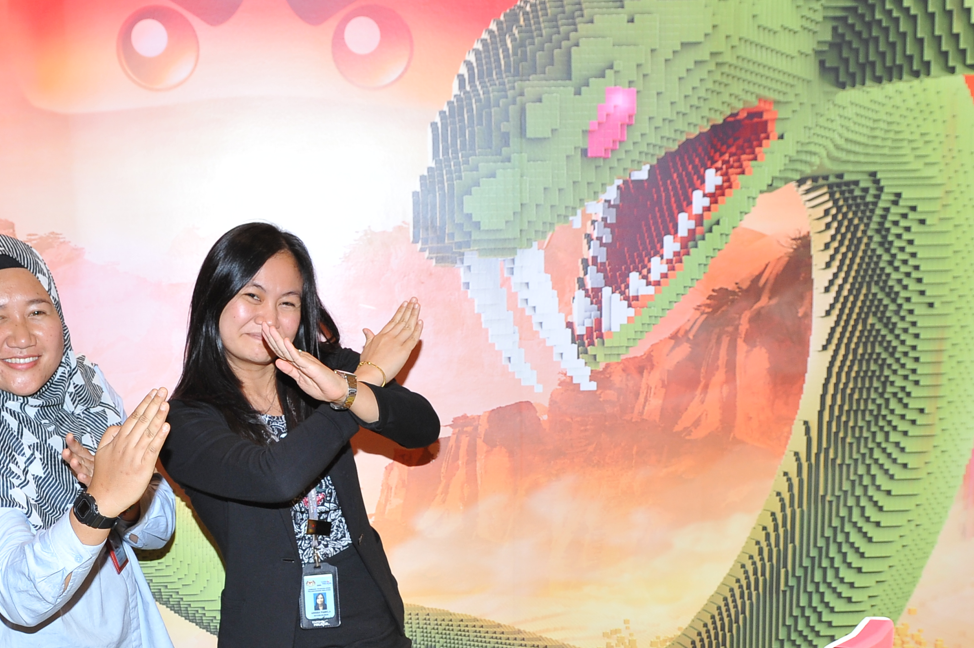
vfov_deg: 22.8
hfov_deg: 34.3
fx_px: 1568
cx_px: 366
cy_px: 583
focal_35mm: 58
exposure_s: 1/80
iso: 640
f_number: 5
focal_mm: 29
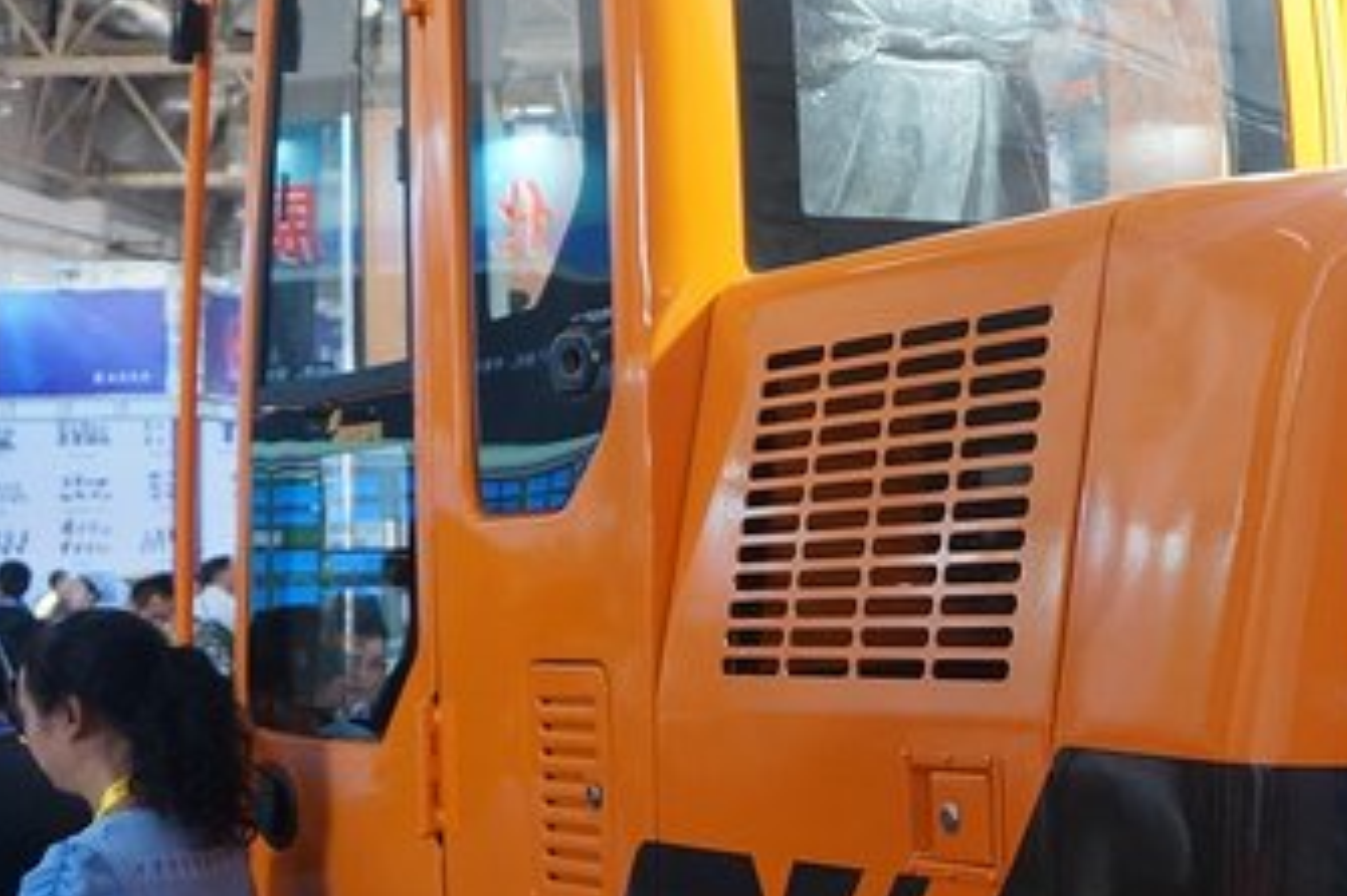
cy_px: 444
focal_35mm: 75
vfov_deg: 18.1
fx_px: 2812
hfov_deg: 25.4
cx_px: 1399
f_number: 4.5
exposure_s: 1/50
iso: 500
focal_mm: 21
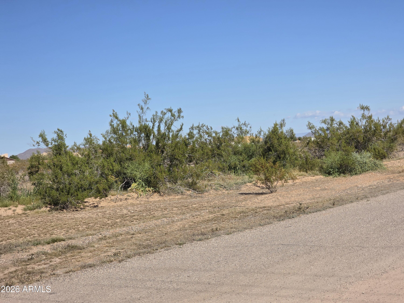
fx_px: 805
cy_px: 152
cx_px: 202
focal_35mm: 69
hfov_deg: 28.2
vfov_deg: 21.3
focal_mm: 7.9
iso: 50
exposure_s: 1/3493
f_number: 2.4
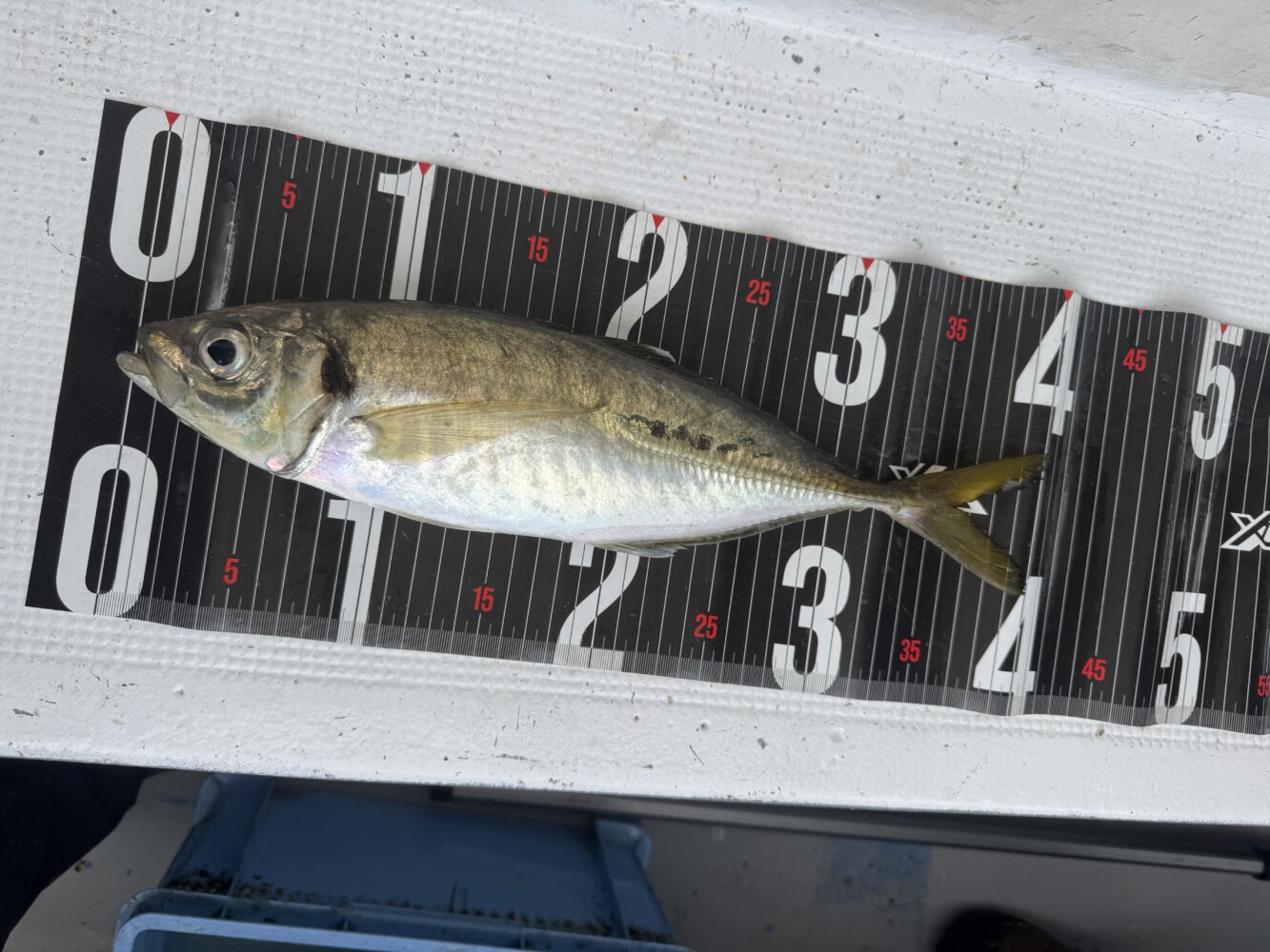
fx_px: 881
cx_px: 635
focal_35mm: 24
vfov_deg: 56.8
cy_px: 476
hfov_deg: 71.6
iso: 80
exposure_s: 1/1193
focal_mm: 6.76
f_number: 1.78
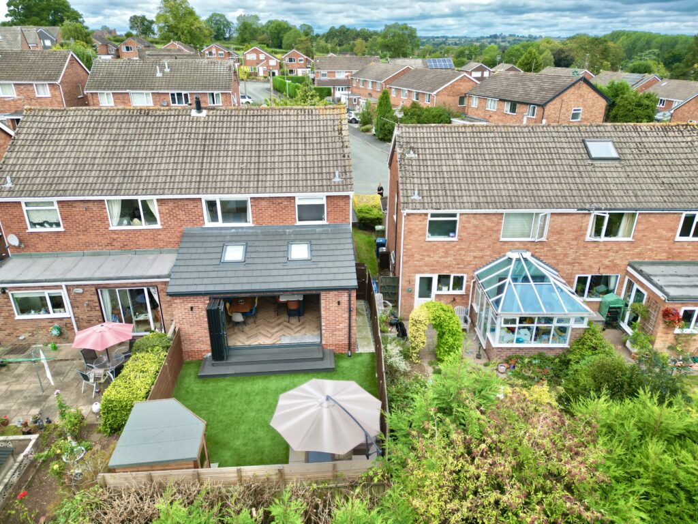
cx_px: 349
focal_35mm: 24
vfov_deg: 56.8
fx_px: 484
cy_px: 262
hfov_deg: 71.6
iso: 200
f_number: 1.7
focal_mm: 6.72
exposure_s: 1/1500
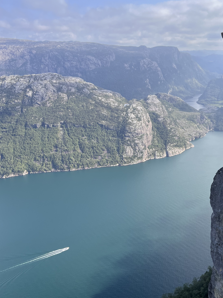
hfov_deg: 39.3
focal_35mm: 36
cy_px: 161
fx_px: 309
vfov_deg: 51.3
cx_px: 146
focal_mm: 5.7
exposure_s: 1/1934
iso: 50
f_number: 1.5
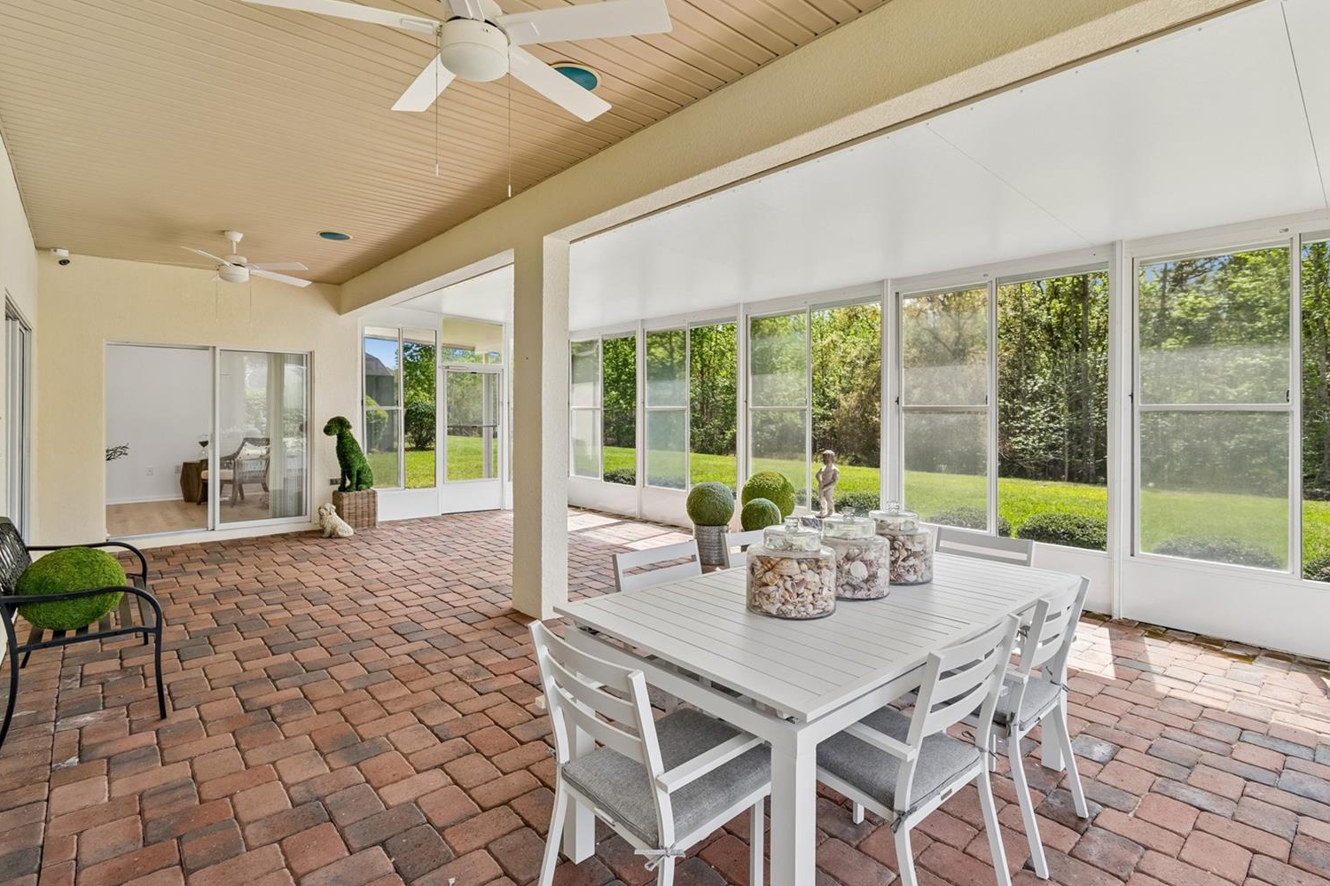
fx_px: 591
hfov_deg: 96.7
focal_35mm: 16
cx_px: 685
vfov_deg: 73.6
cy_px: 416
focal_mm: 10
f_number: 7.1
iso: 100
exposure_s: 1/125
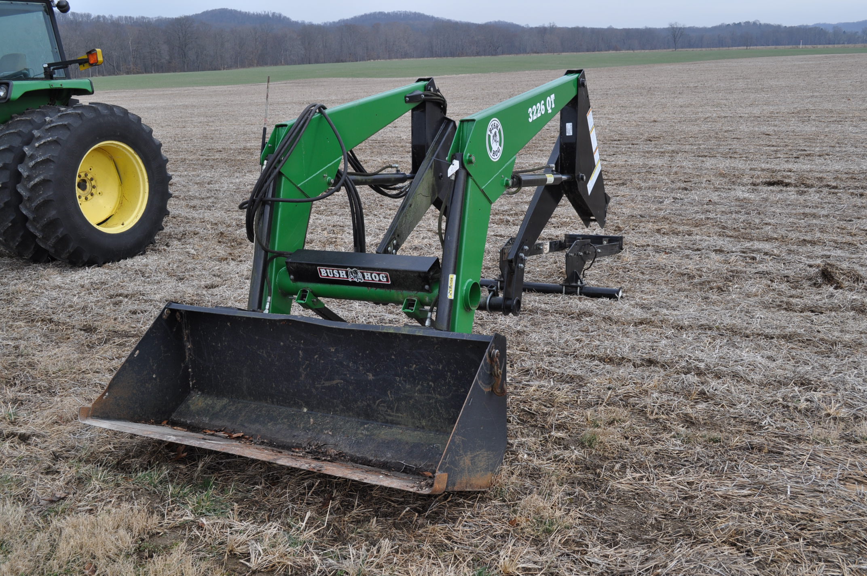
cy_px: 288
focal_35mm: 33
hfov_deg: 57.3
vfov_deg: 39.9
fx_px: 794
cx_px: 434
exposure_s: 1/200
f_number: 7.1
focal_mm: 22
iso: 200
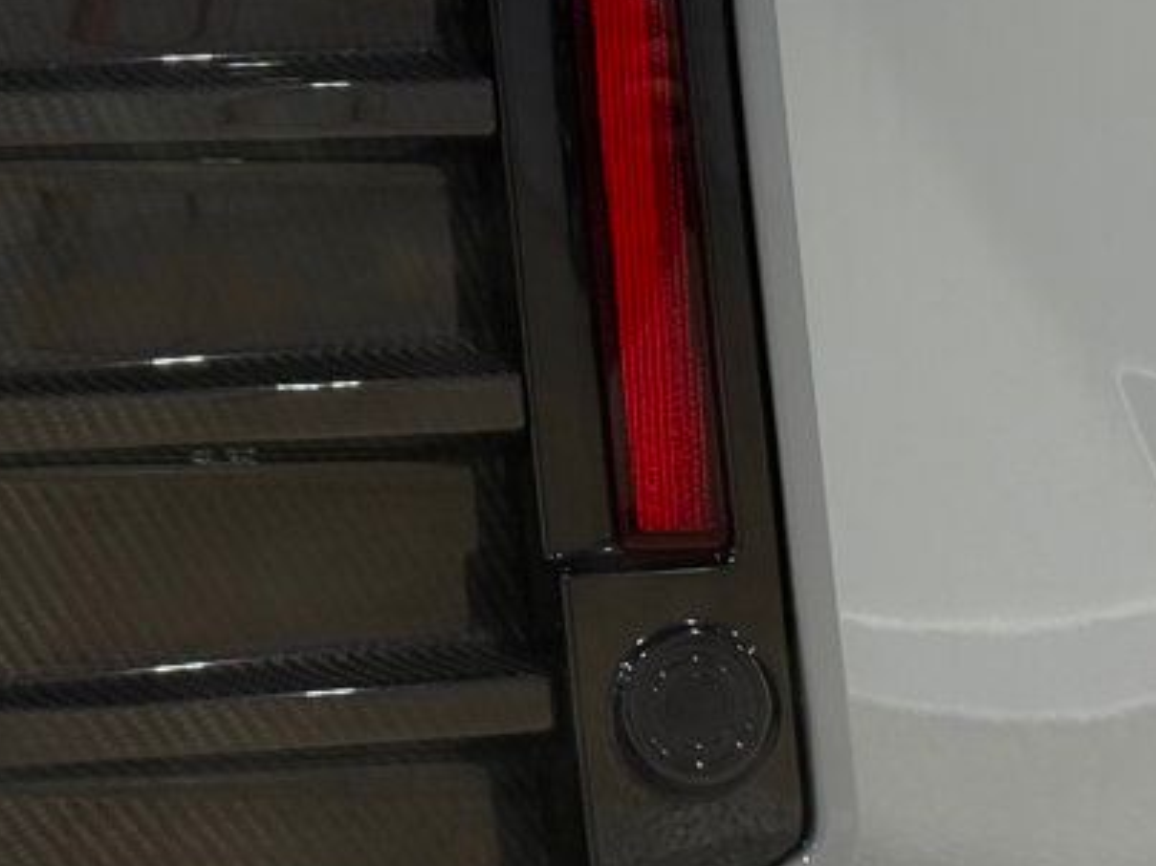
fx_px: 4073
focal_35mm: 122
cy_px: -112
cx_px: 138
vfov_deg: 11.9
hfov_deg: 16.0
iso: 100
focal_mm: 6.76
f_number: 1.78
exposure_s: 1/194
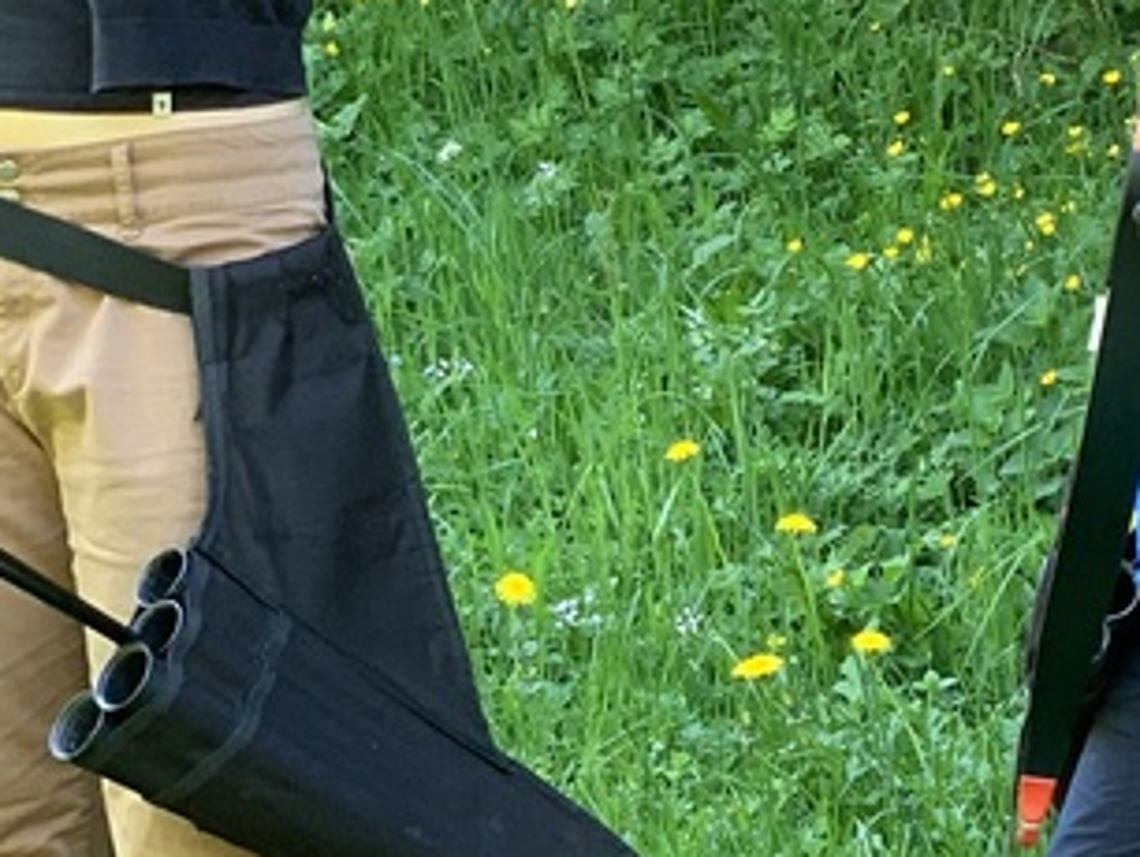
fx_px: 5735
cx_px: 1799
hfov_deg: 10.9
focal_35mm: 174
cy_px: 332
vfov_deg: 8.5
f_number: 2.4
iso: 64
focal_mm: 6
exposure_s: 1/122
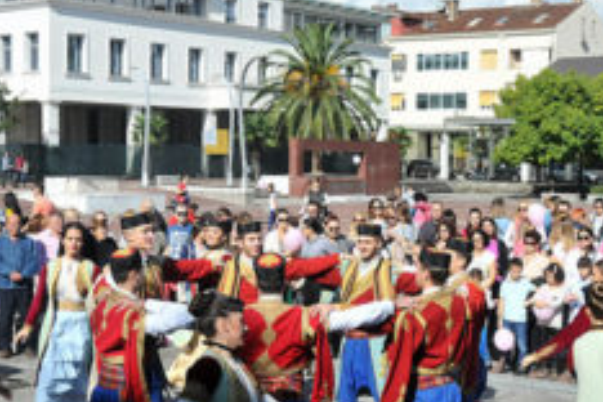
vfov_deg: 21.2
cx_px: 397
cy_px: 265
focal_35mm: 64
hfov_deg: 31.2
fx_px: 1072
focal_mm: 20
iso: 800
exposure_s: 1/5000
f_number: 4.5
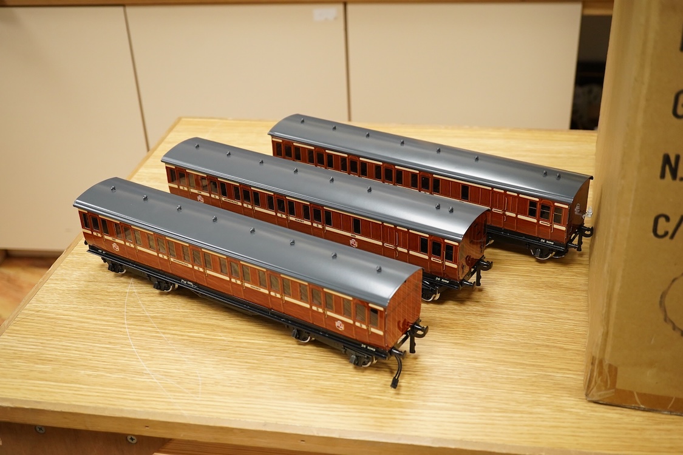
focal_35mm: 45
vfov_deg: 29.9
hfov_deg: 43.6
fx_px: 854
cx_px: 342
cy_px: 228
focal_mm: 30
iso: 2000
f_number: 6.3
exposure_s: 1/200
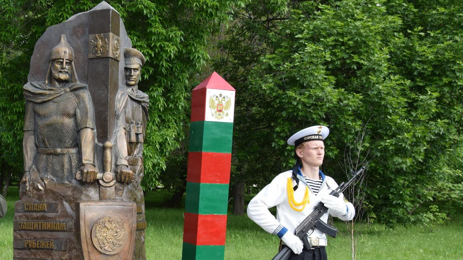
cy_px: 229
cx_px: 71
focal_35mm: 59
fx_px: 724
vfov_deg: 20.0
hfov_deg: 34.0
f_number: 8
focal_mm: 22
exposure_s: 1/250
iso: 320
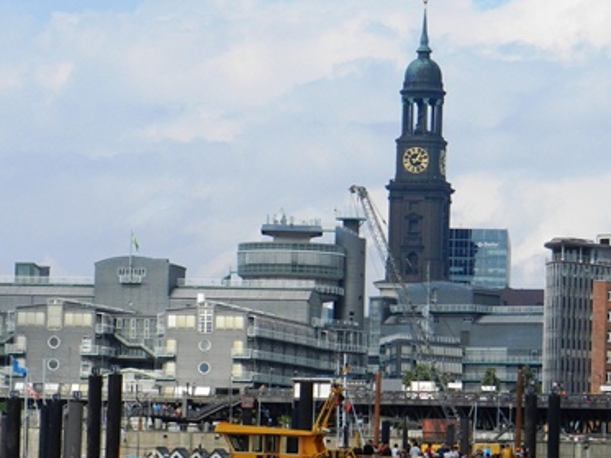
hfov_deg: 12.7
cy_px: 280
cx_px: 331
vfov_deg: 9.5
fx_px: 2754
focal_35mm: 156
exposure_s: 1/800
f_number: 4.9
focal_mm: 16.3
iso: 160
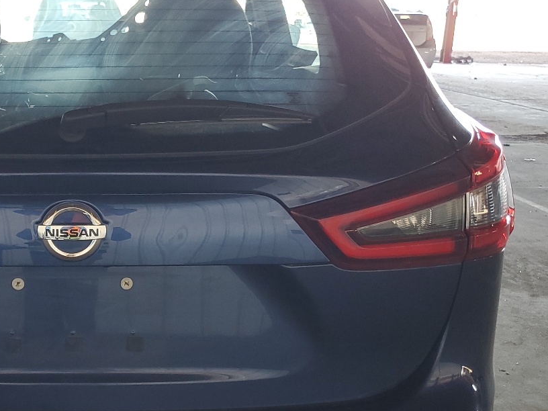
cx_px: 76
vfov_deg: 28.4
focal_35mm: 51
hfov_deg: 35.7
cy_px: 267
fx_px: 807
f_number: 1.5
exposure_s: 1/60.2
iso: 68
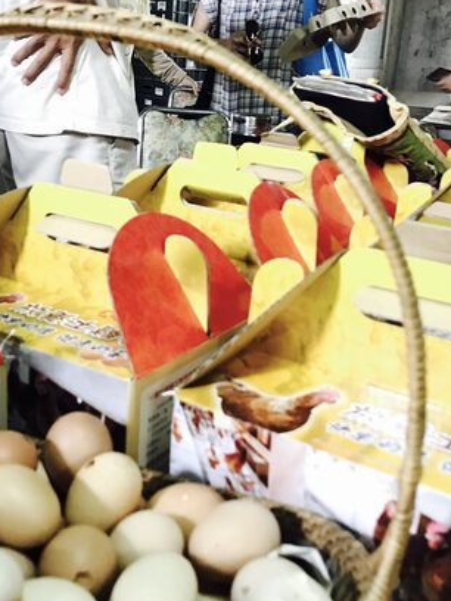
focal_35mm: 41
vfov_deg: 45.7
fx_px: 712
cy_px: 259
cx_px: 256
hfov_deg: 35.1
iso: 64
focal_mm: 3.99
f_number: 1.8
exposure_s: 1/15
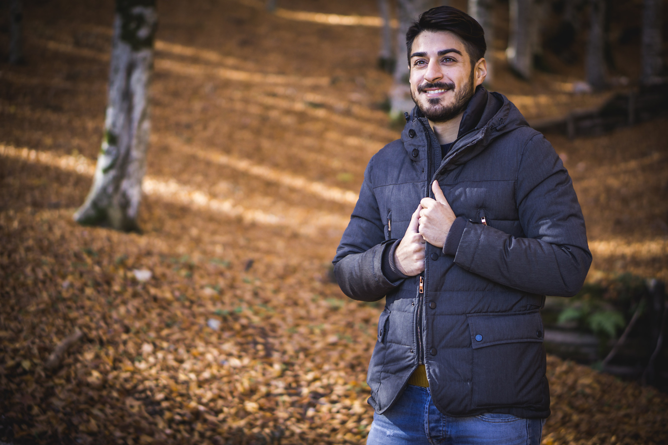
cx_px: 334
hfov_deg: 27.0
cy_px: 222
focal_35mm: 75
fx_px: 1392
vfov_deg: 18.2
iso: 250
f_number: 1.8
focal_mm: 50
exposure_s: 1/250
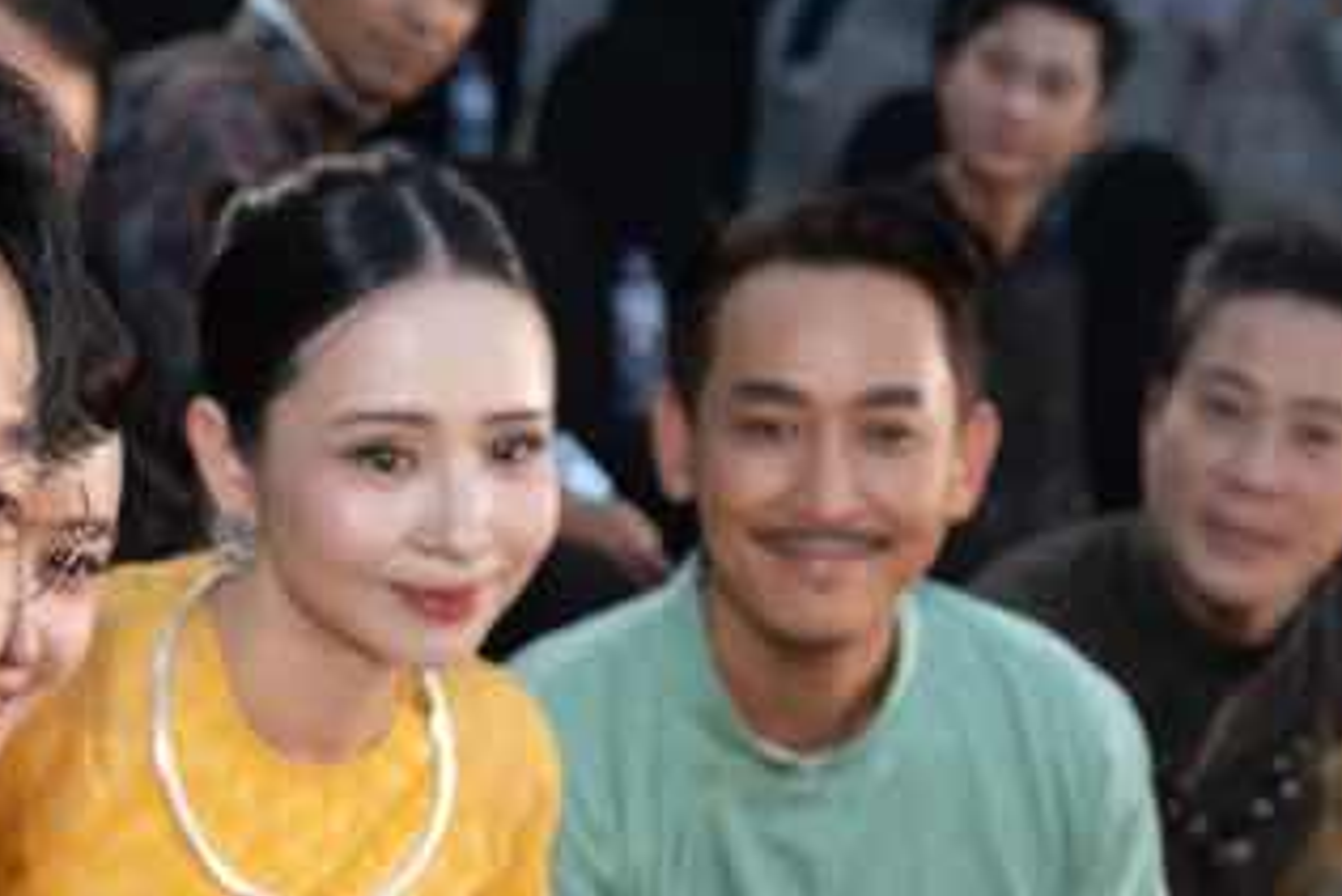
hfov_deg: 20.8
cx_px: 476
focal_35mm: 98
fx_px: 3655
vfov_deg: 13.6
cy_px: 1093
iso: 250
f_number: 3.2
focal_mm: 31
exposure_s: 1/160
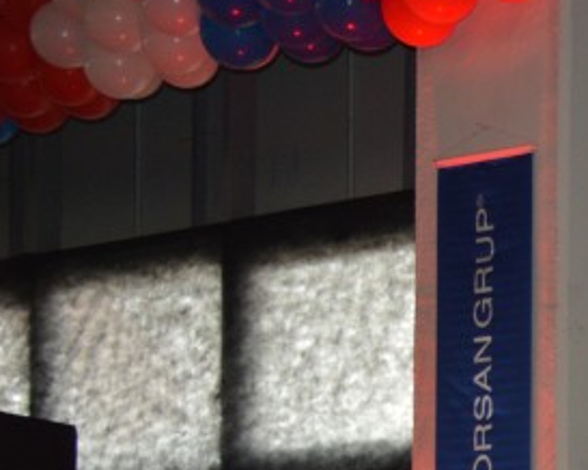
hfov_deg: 11.1
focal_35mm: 155
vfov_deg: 9.6
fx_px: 2695
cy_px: 761
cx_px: 1237
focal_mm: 26
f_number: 4
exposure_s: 1/100
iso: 400
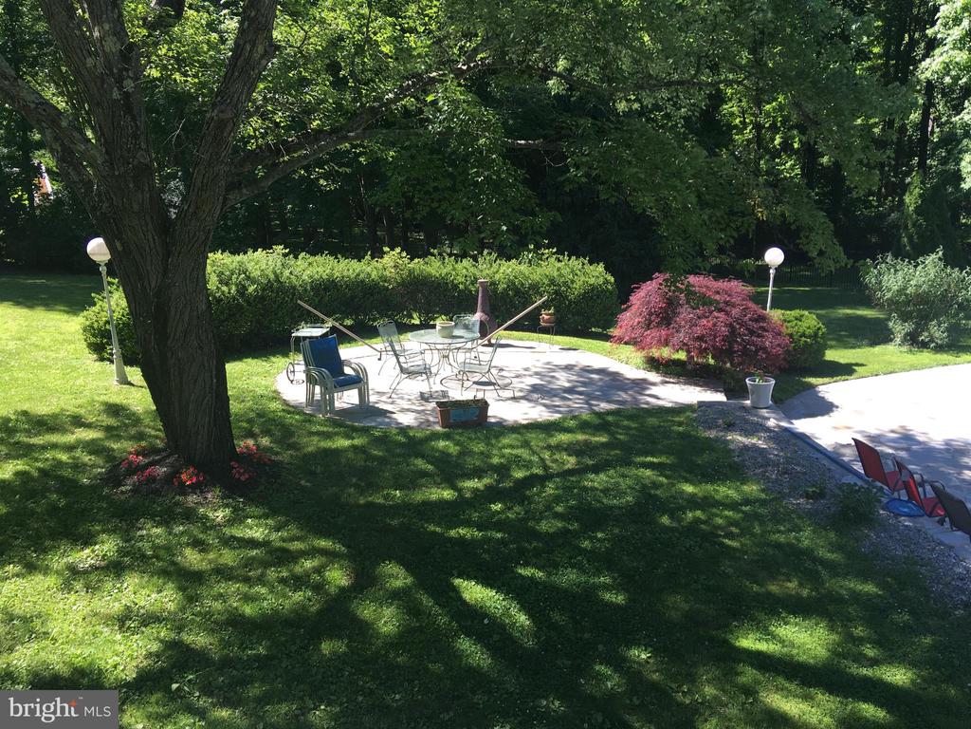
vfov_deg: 48.2
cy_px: 364
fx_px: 813
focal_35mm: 29
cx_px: 486
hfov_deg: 61.7
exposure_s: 1/278
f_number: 2.2
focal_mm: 4.15
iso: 25
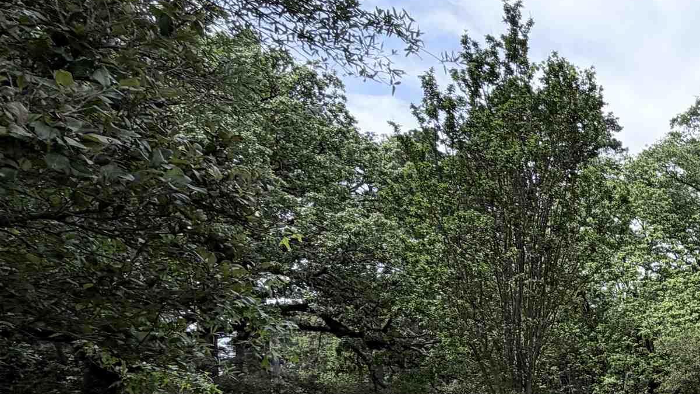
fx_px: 724
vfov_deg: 28.4
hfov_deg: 36.3
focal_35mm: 39
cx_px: 886
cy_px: 402
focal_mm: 2.22
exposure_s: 1/770
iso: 25
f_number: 2.2
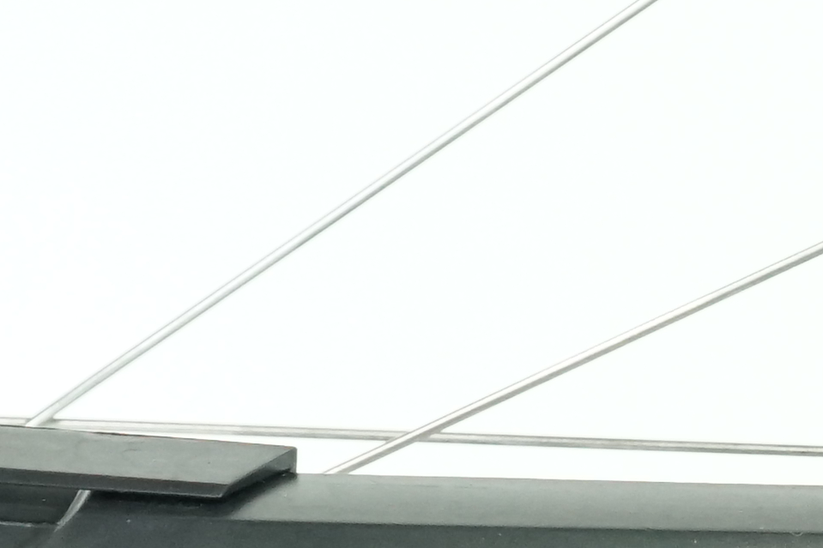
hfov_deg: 10.2
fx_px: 4434
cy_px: 952
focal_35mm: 194
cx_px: 1320
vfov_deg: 6.9
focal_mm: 31
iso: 2000
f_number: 4
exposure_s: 1/200
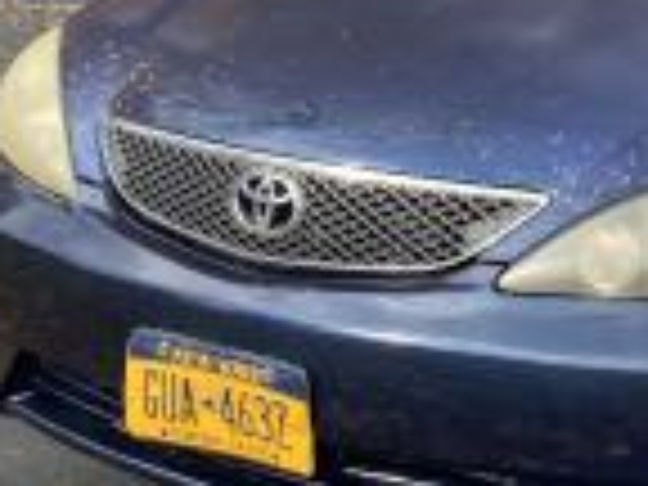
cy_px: 153
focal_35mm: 91
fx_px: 1703
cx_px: 648
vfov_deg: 16.2
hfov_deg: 20.8
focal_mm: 4.25
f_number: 1.8
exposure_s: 1/706
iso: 32
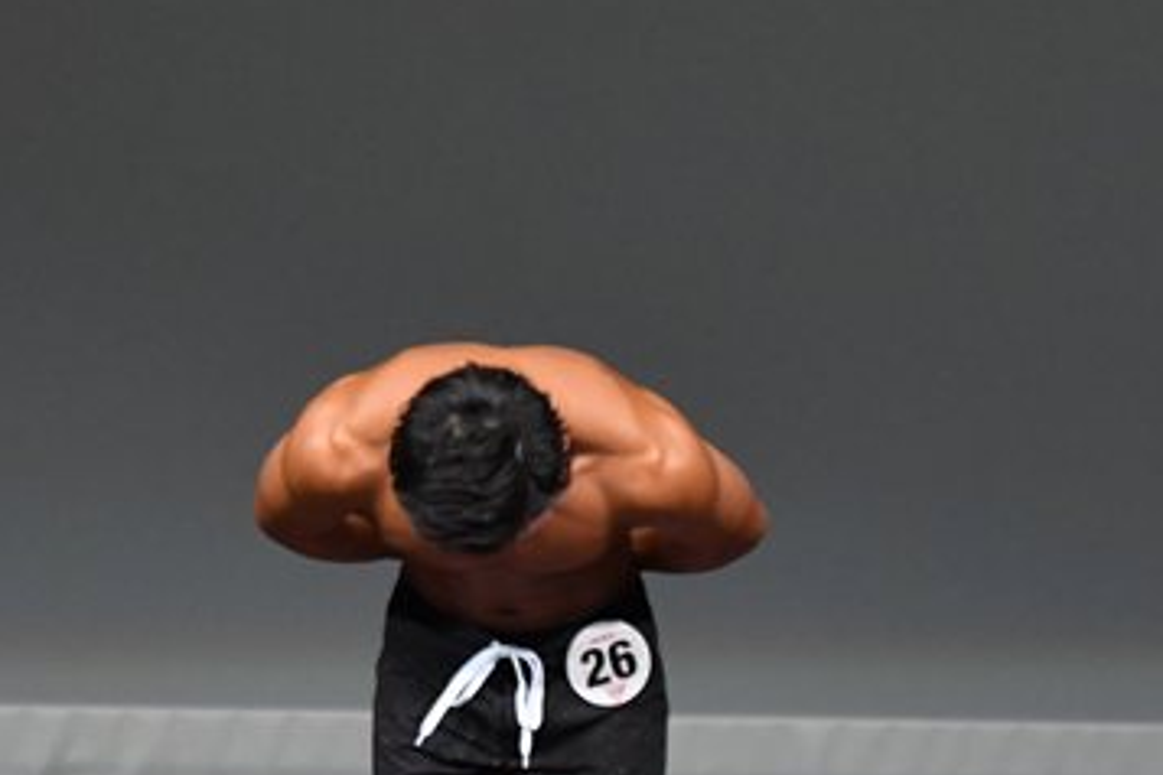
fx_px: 24163
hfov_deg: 2.8
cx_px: 578
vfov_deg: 1.8
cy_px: 664
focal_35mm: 748
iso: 4000
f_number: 5.6
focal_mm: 230
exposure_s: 1/400
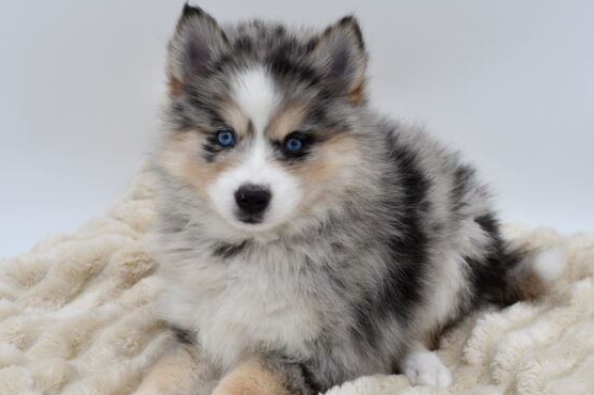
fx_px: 1336
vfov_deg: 16.8
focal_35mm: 81
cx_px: 288
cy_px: 193
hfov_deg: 25.1
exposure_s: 1/250
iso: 320
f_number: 5.6
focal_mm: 50
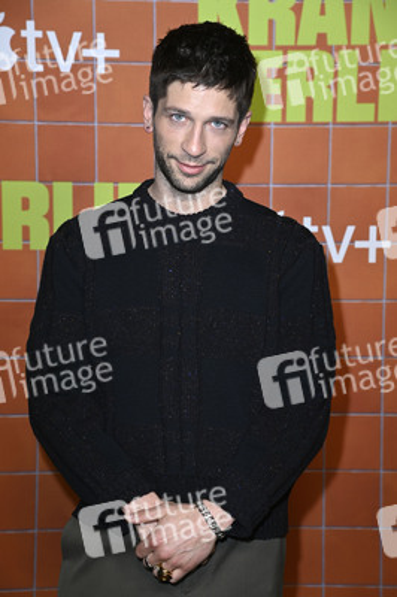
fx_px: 1243
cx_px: 198
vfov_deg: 27.0
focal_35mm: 75
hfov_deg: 18.2
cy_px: 298
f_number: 5.6
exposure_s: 1/250
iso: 800
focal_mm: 75
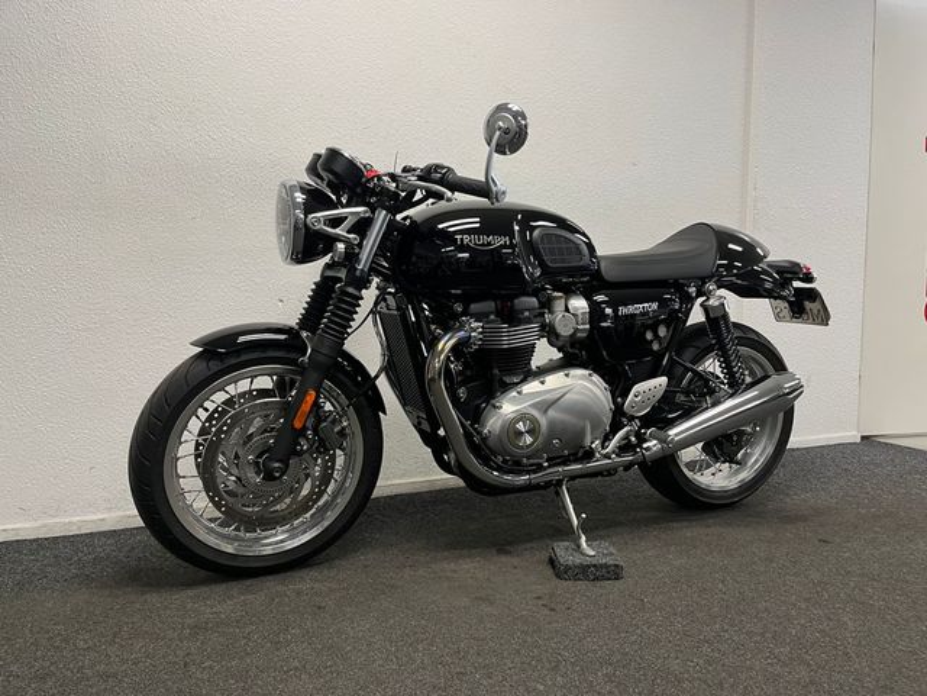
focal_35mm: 26
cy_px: 348
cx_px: 464
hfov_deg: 67.3
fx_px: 696
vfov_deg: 53.1
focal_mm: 5.1
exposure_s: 1/50
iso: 80
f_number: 1.6
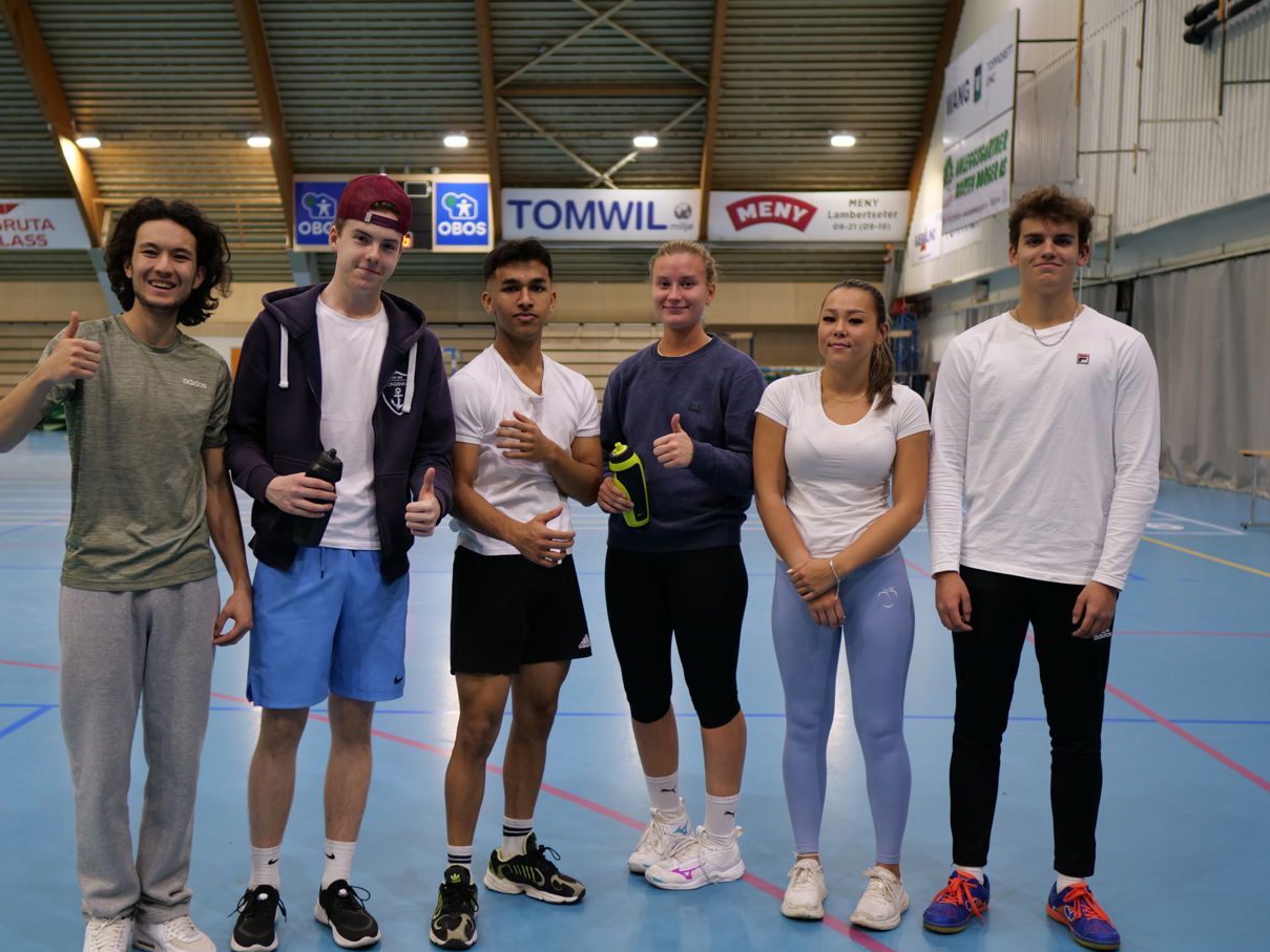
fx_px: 1321
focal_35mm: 36
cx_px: 570
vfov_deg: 39.7
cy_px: 499
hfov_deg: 51.3
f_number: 1.4
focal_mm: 16
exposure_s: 1/60
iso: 200
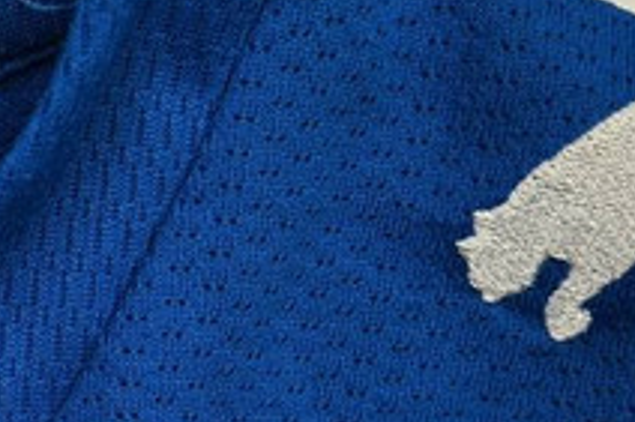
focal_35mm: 125
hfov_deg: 13.4
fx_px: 2210
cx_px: -735
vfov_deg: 10.2
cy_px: 814
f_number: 5.6
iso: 200
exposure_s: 1/125
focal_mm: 26.5
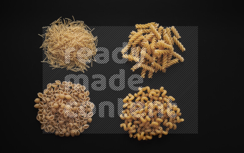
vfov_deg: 24.9
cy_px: 80
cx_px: 120
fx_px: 346
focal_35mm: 52
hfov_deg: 38.9
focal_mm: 50
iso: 100
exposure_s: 1/100
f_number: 8
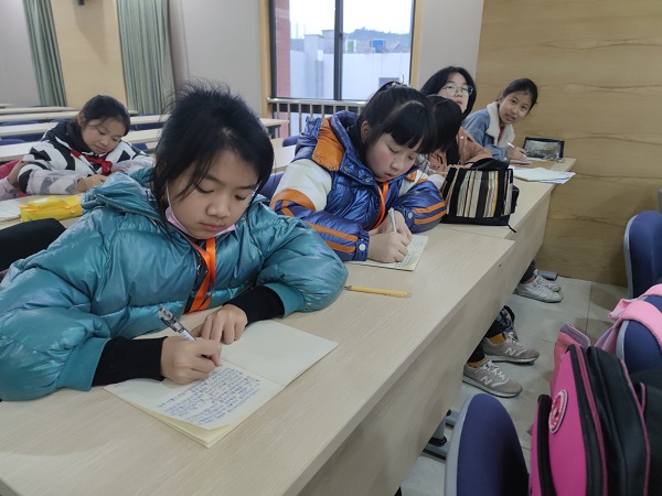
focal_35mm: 24
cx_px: 331
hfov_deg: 71.6
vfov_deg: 56.8
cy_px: 248
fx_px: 459
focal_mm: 6.72
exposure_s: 1/50
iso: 287
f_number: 1.69
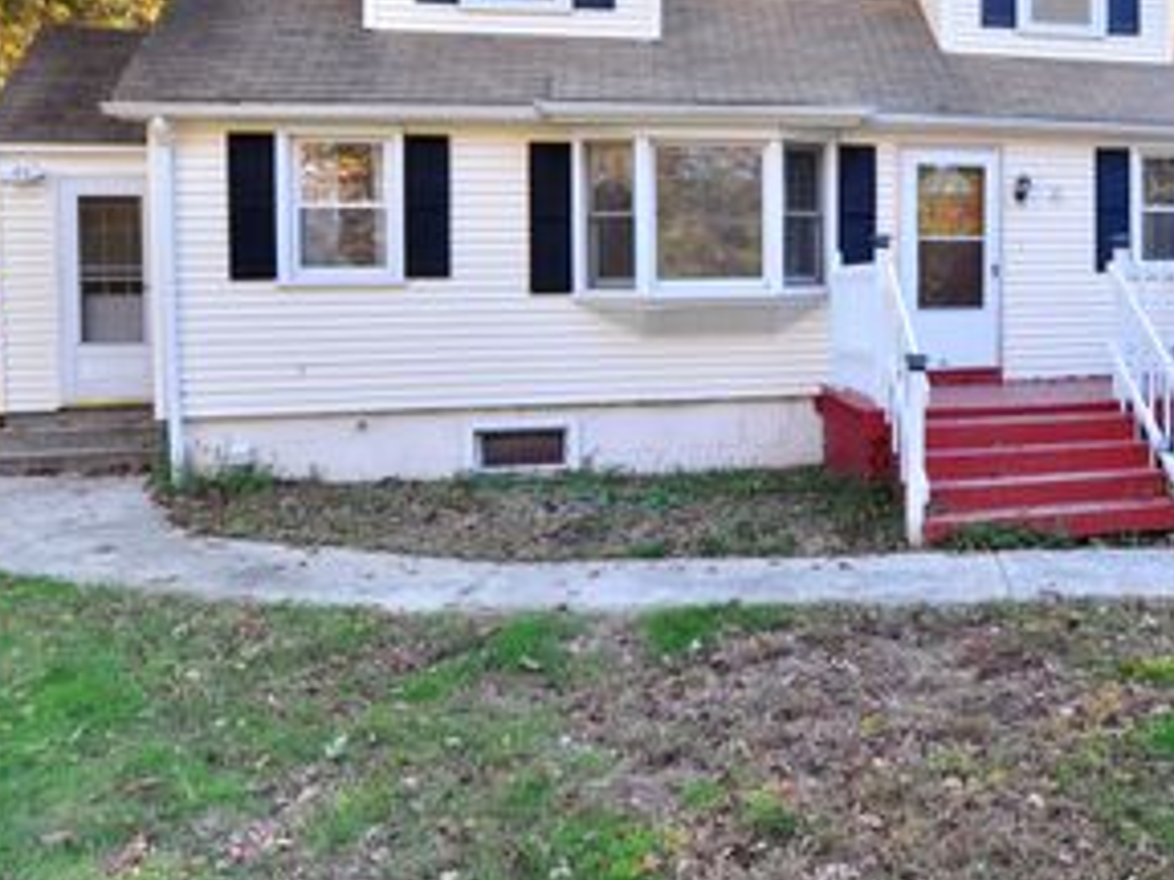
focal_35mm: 25
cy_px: 269
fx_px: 848
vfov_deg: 53.4
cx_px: 770
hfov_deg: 67.7
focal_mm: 10
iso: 800
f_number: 7.1
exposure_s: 1/100
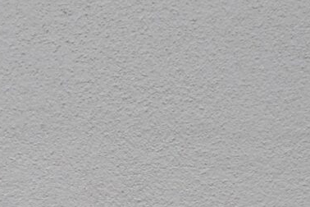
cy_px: 635
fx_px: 1748
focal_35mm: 203
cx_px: 16
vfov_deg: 6.2
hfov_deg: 10.1
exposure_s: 1/250
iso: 450
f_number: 3.8
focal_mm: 20
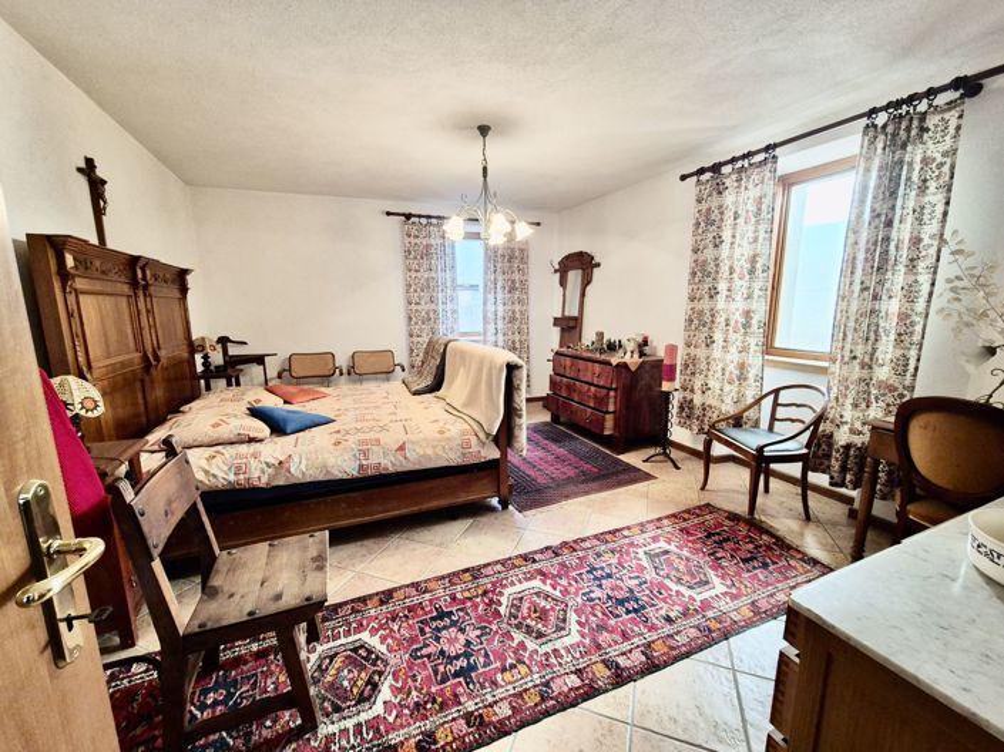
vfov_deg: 89.9
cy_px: 376
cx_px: 502
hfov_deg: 106.2
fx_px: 377
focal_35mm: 13
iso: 250
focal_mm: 2.2
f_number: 2.2
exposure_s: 1/50
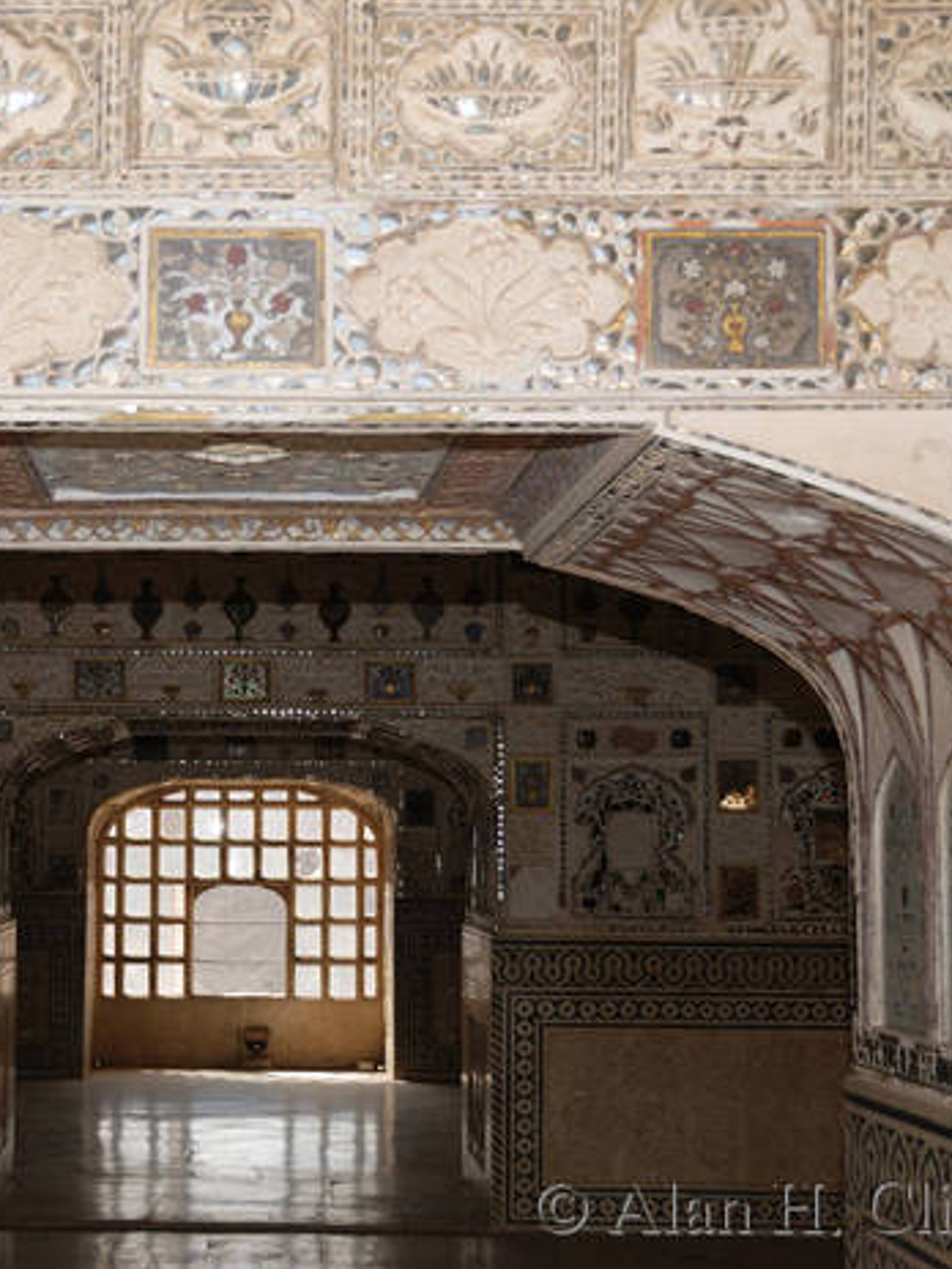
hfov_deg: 23.7
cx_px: 219
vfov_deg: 31.7
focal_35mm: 61
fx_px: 2237
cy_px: 634
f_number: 4
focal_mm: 28
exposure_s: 1/200
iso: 100
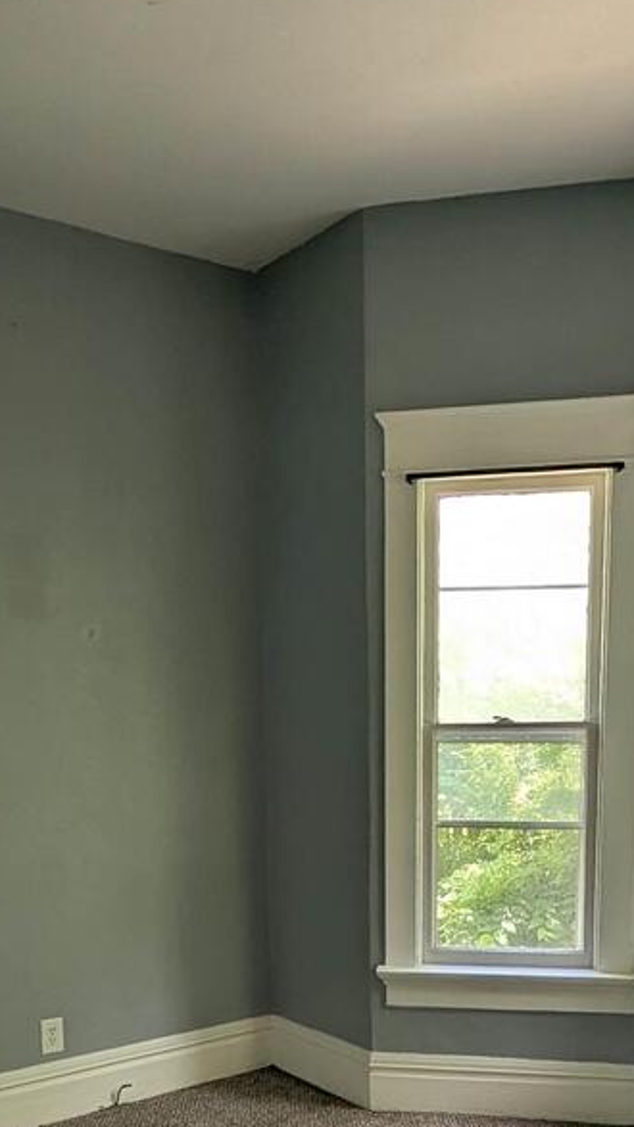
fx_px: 957
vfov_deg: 57.7
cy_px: 856
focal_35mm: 32
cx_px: 342
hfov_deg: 36.6
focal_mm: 2.02
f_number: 1.7
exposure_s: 1/112
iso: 58
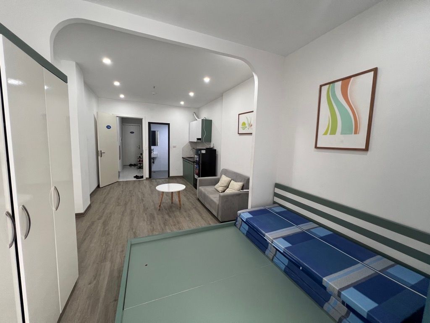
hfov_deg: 106.2
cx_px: 215
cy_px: 162
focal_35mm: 13
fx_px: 161
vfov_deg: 89.9
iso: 160
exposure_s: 1/100
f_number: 1.8
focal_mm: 1.57
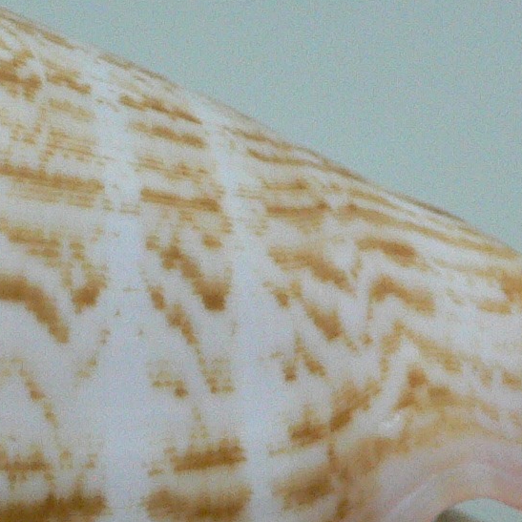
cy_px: 335
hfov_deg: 15.0
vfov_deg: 15.3
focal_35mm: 114
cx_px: -13
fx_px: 1945
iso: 200
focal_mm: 4.6
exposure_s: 1/60
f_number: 2.8
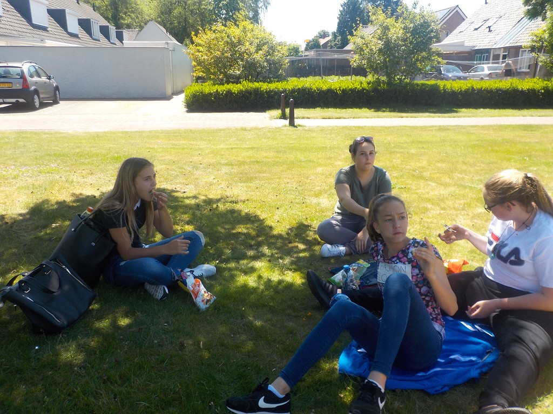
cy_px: 207
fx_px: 479
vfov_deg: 46.8
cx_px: 276
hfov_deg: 60.0
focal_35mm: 30
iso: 125
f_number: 3.3
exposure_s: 1/400
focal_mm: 4.1
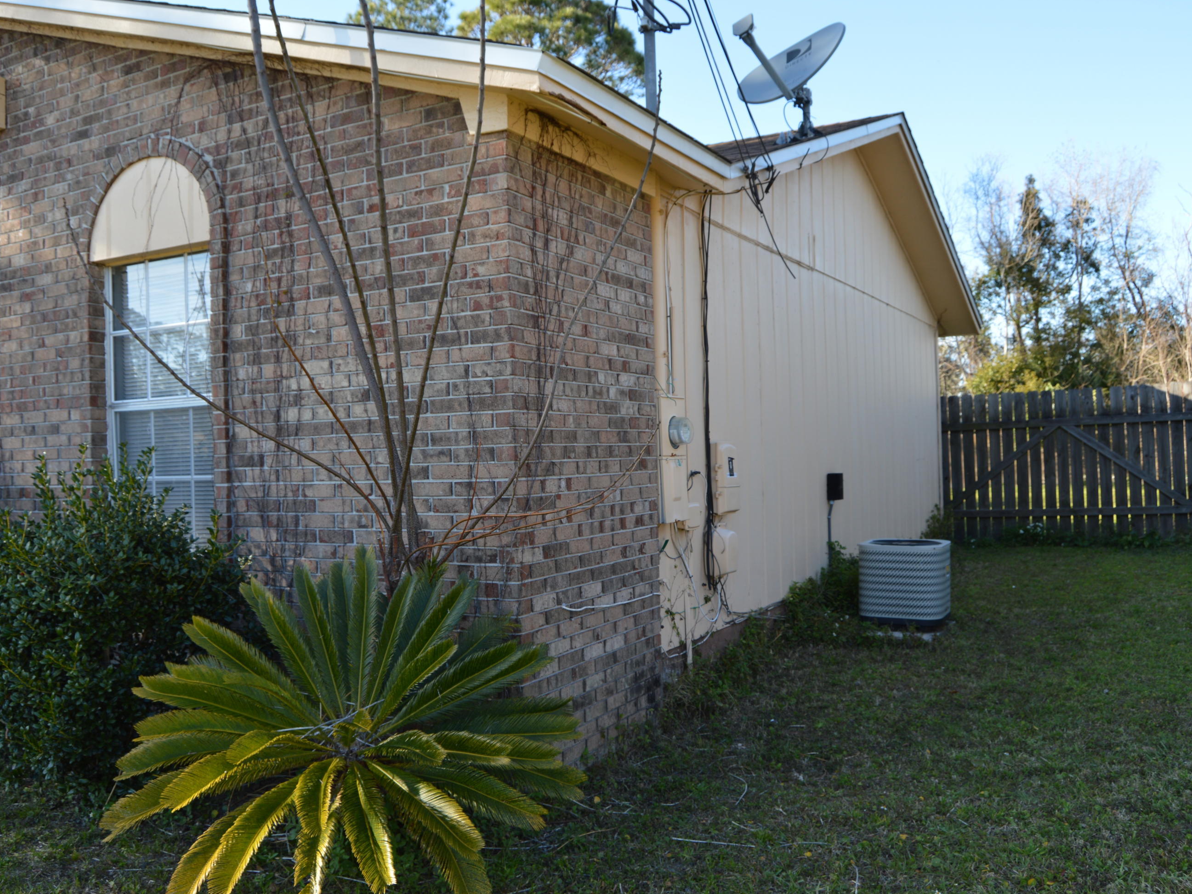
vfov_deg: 46.8
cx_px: 561
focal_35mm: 30
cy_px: 449
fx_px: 1033
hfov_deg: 59.9
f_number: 5.6
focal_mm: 18
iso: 100
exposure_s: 1/125
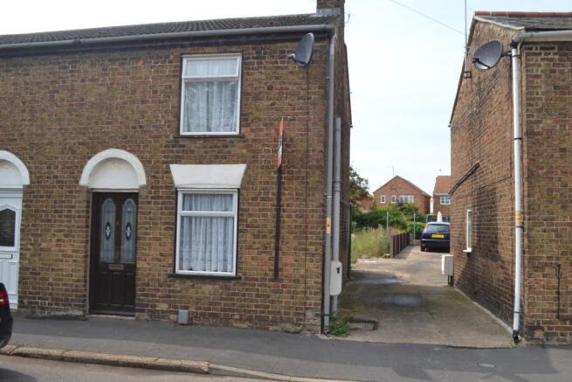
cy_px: 191
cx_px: 286
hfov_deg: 61.9
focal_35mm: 30
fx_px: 477
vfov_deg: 43.6
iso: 100
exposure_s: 1/200
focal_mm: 20
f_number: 7.1
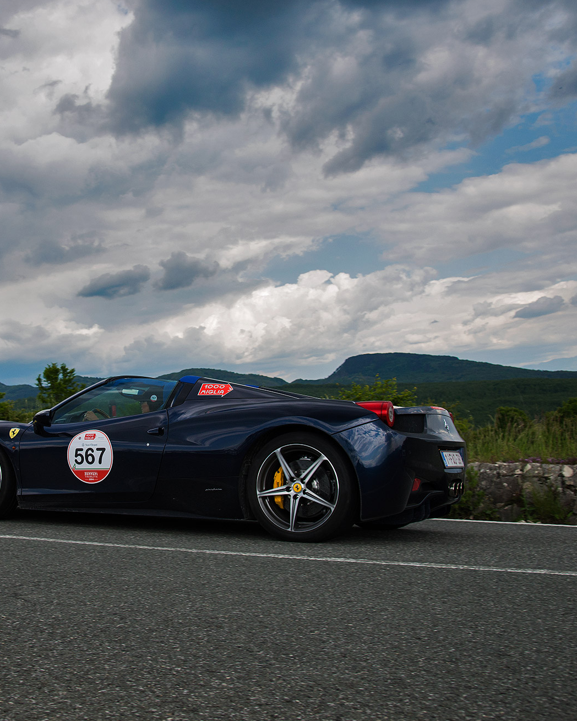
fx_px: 918
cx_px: 112
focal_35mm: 43
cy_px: 359
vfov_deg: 42.9
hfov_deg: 33.8
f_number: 6.3
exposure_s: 1/1000
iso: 400
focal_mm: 30
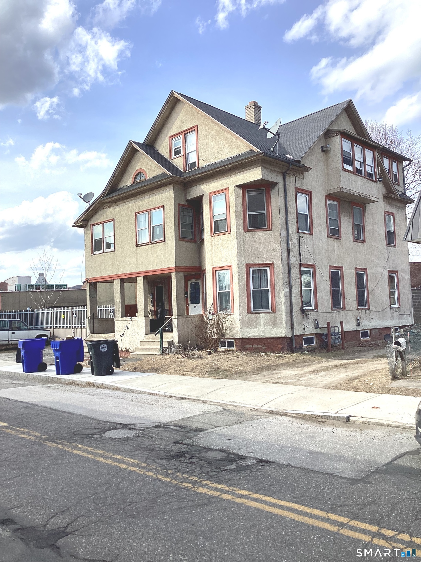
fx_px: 503
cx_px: 210
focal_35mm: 31
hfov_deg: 45.4
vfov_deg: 58.4
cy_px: 281
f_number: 2.4
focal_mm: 3.3
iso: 25
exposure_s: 1/936
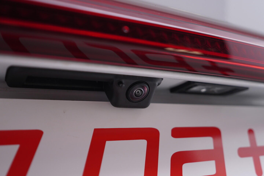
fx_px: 264
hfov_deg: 53.1
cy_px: 88
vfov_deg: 36.9
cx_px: 132
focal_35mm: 36
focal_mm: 24
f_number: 2.8
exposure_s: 1/40
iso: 160
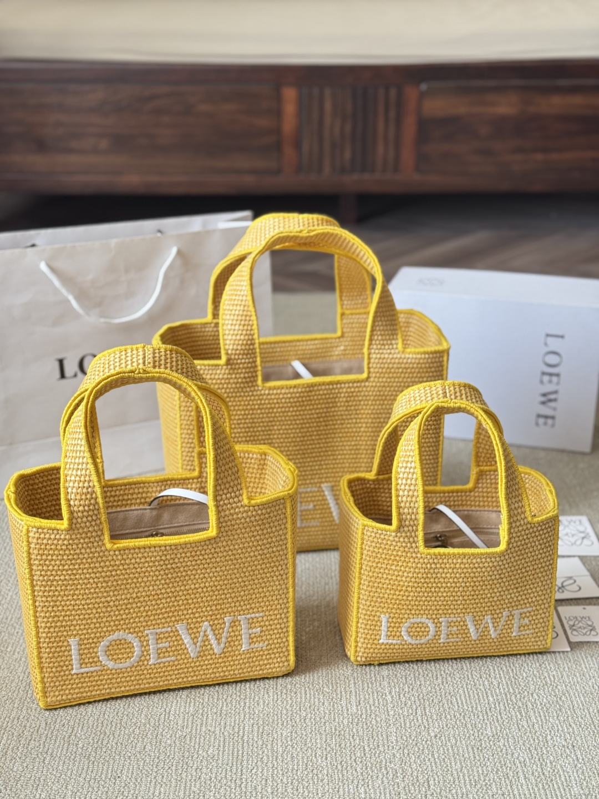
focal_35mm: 48
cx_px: 300
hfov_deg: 30.3
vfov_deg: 39.7
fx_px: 1107
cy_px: 400
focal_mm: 6.76
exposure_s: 1/60
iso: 100
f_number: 1.78
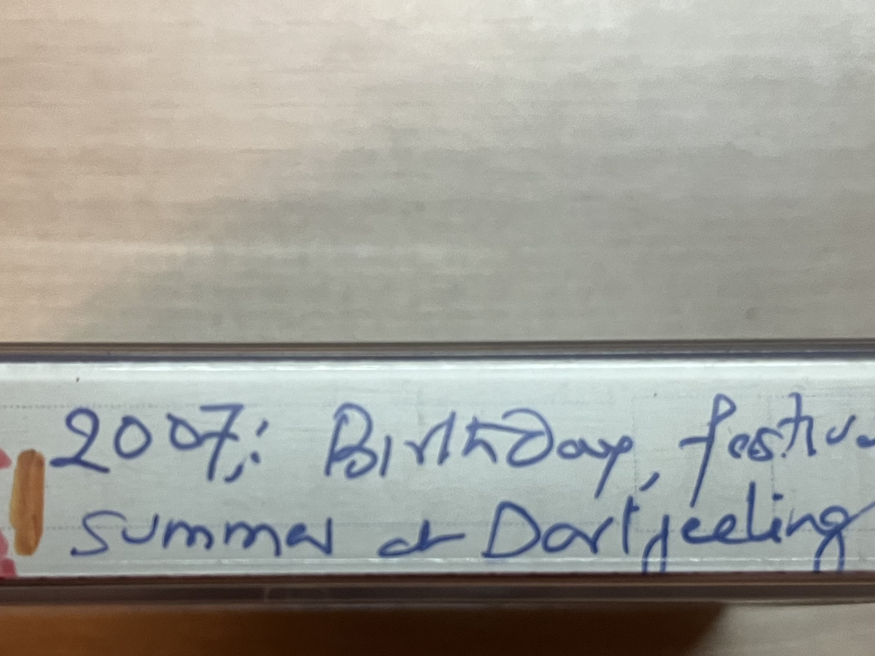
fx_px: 1340
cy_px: 460
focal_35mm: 53
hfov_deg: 36.0
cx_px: 337
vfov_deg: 27.3
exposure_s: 1/50
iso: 200
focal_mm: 5.1
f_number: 1.6
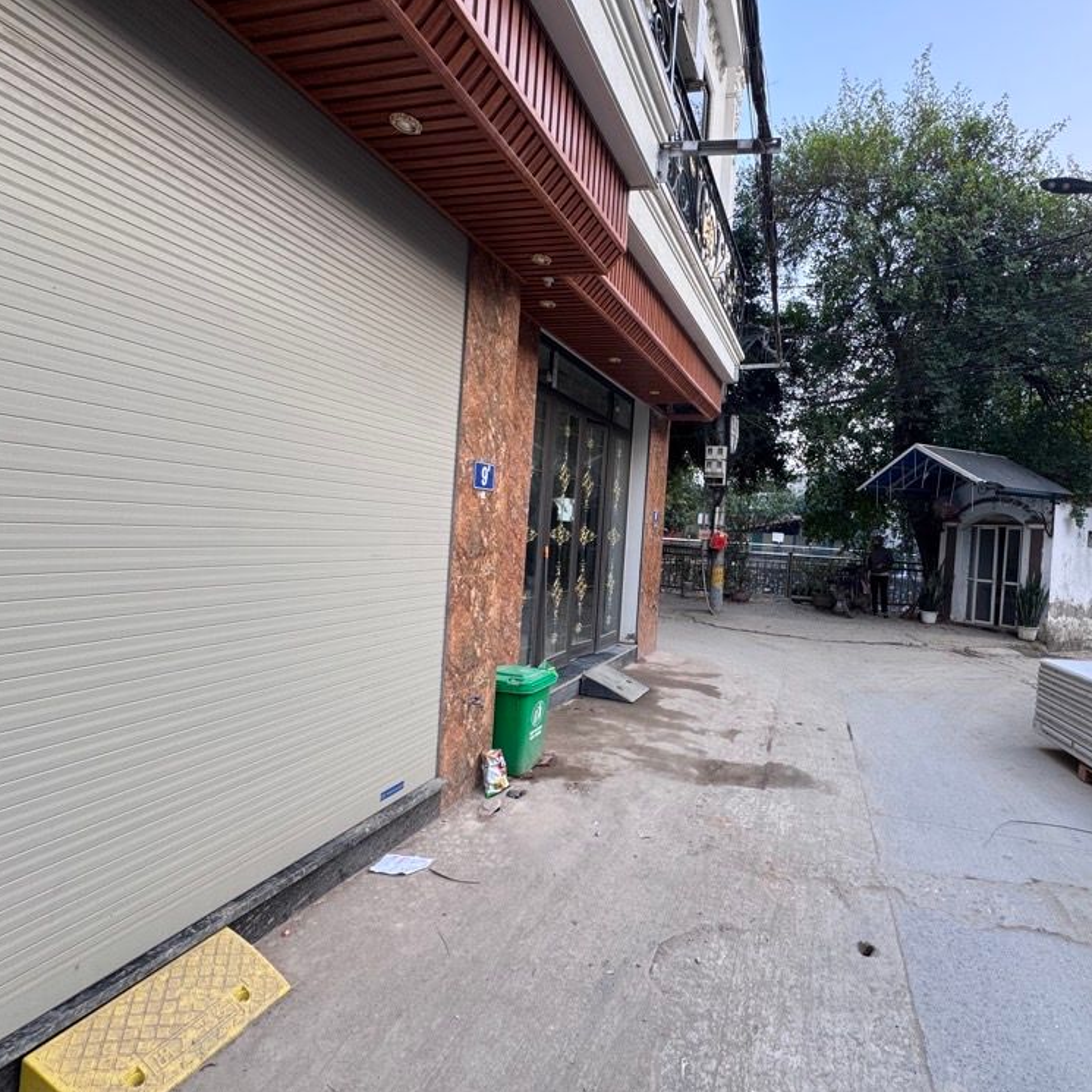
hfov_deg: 82.0
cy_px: 535
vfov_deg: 84.0
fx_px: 607
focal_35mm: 17
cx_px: 696
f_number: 2.2
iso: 64
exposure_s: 1/99
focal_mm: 2.22
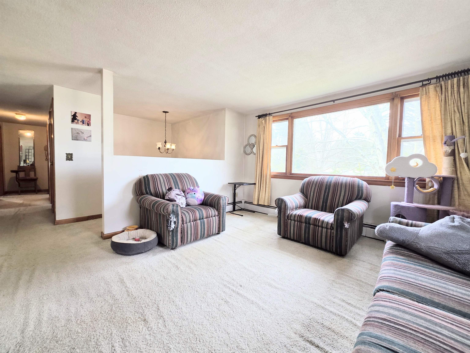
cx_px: 235
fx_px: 177
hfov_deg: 106.2
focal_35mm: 13
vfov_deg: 89.9
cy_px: 176
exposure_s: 1/120
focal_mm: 2.2
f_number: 1.9
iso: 125
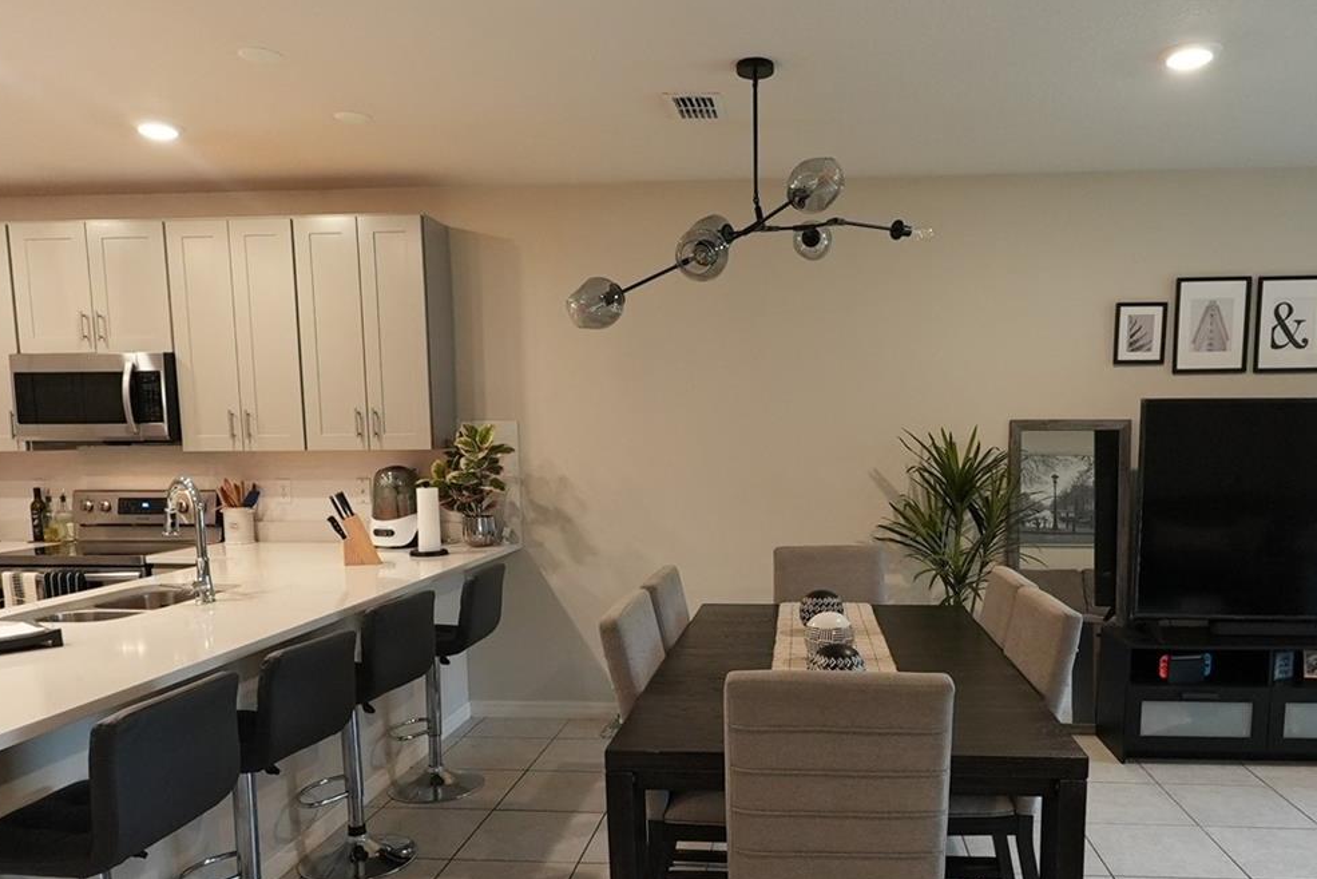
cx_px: 750
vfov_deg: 49.0
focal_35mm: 26
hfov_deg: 69.1
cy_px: 560
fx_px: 951
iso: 1250
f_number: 2.8
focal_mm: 11
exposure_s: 1/160
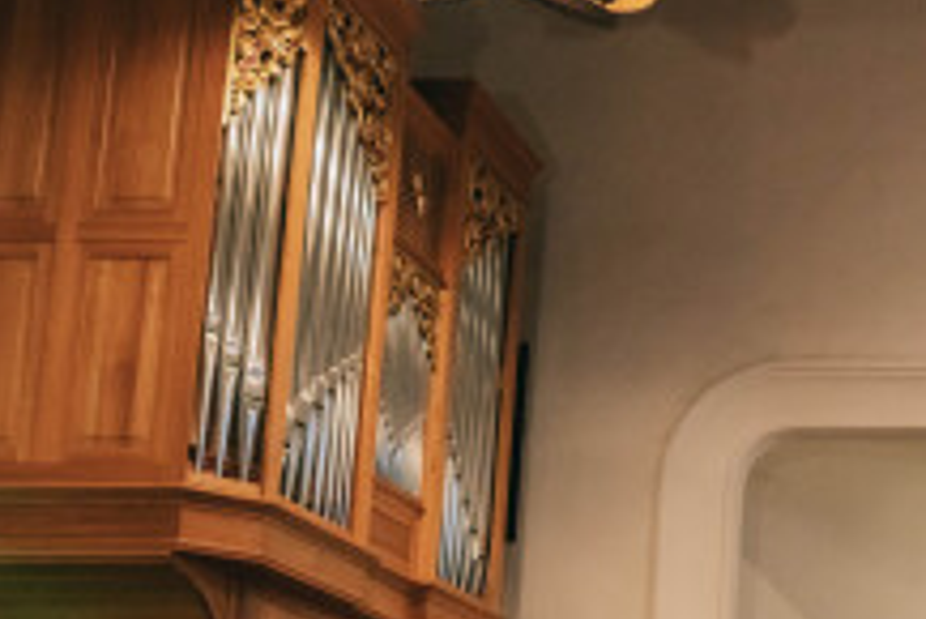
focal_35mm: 59
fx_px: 1519
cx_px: 1178
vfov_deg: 21.2
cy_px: 775
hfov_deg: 28.4
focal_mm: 16
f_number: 4
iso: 640
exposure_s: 1/60
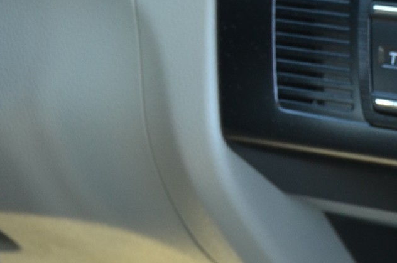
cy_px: -44
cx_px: 680
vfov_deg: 7.9
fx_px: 1893
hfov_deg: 11.3
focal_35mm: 172
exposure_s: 1/80
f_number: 4.5
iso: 400
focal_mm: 29
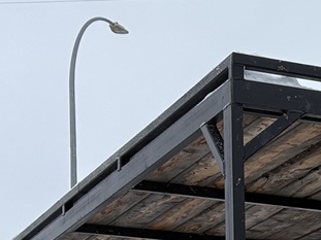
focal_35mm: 148
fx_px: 1372
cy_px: 396
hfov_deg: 12.4
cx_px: 549
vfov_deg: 9.6
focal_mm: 5.96
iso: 50
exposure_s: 1/1751
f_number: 1.6
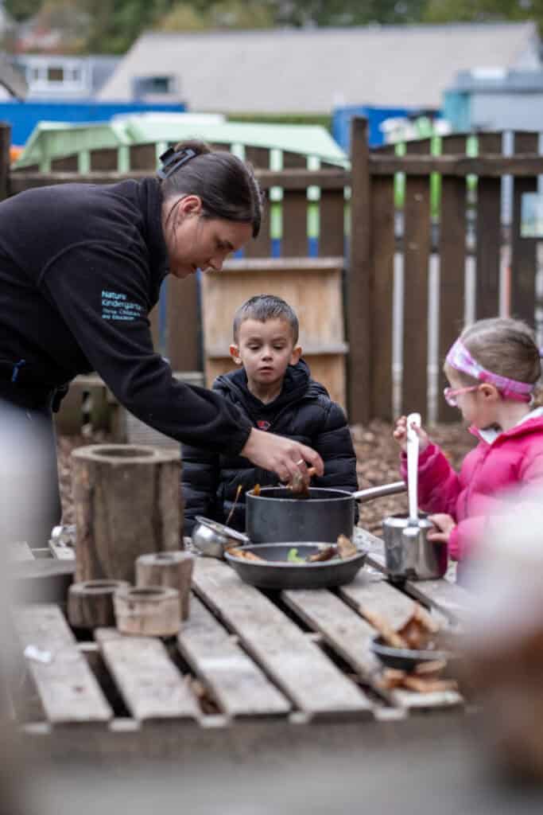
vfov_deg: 24.2
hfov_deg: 16.3
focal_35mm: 84
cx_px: 272
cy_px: 408
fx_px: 1900
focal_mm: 56
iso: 500
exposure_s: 1/800
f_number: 2
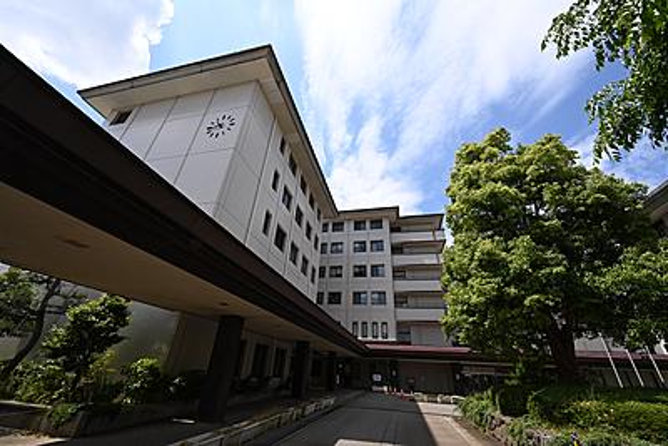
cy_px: 223
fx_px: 260
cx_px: 334
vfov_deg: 81.3
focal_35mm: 14
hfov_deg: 104.2
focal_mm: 14
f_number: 16
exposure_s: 1/60
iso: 100
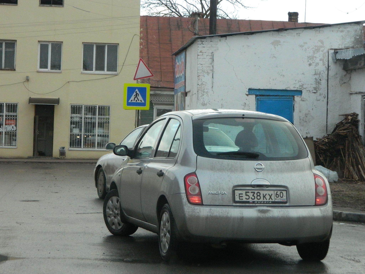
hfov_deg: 19.1
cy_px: 137
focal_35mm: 103
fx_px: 1086
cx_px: 182
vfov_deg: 14.4
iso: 400
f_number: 4.5
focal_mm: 18.6
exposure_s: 1/250
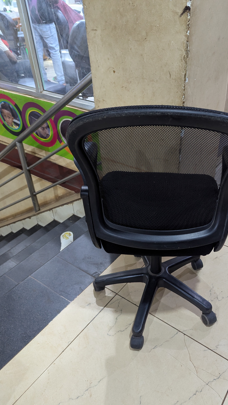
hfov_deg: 42.4
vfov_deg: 69.8
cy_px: 208
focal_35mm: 27
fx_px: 290
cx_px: 149
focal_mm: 6.81
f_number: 1.85
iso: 960
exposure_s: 1/50
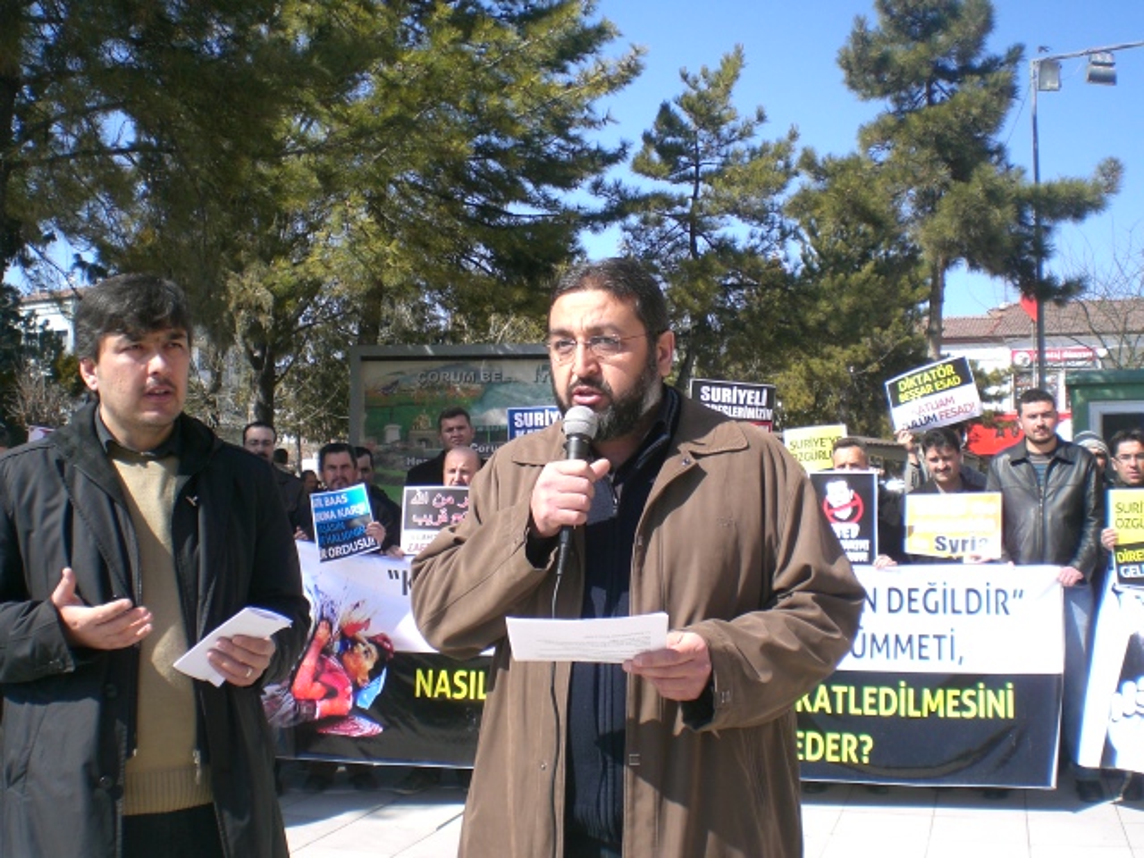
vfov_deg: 37.7
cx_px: 572
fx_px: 1256
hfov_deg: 49.0
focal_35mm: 38
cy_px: 429
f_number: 4.4
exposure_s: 1/250
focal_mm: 6.3
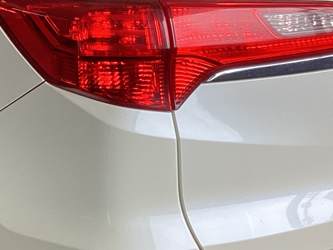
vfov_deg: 14.1
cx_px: 48
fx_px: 1001
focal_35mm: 104
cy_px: 40
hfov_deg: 18.6
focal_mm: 3.3
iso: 50
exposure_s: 1/100
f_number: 2.4
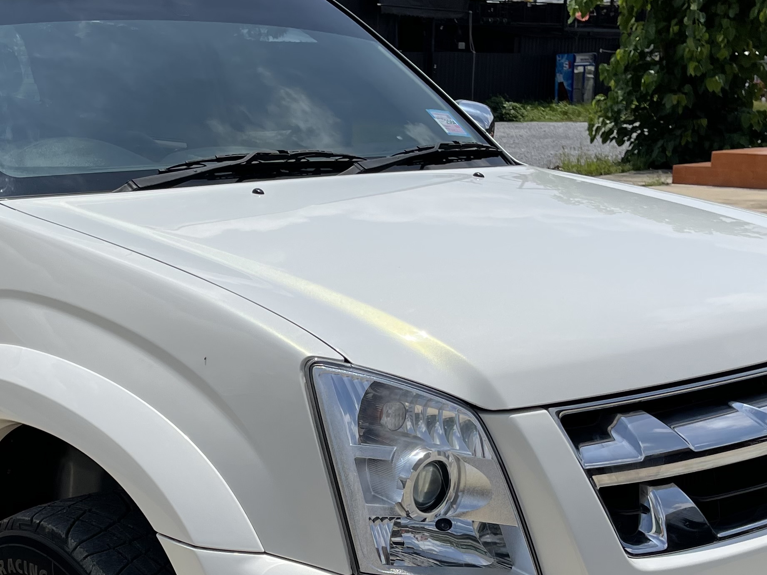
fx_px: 1263
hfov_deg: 33.5
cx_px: 253
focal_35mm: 57
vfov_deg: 25.3
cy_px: 442
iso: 32
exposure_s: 1/8547
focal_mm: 5.1
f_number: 1.6
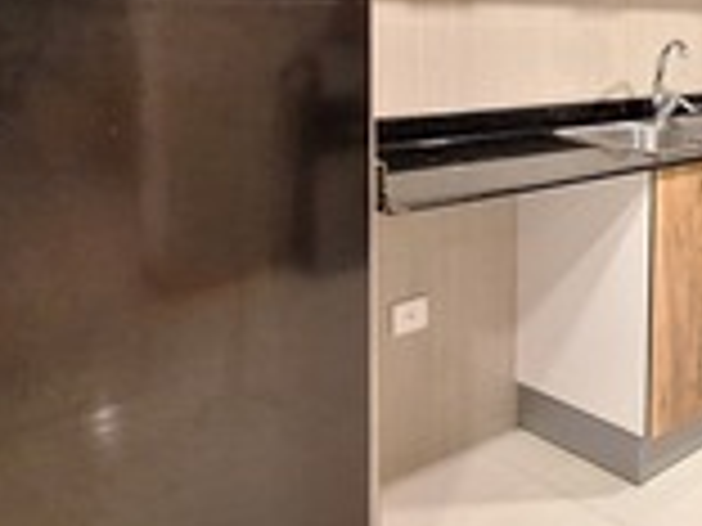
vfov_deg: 36.2
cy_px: 88
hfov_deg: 35.1
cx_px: 898
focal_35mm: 38
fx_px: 771
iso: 320
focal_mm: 1.74
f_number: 2.2
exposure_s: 1/25
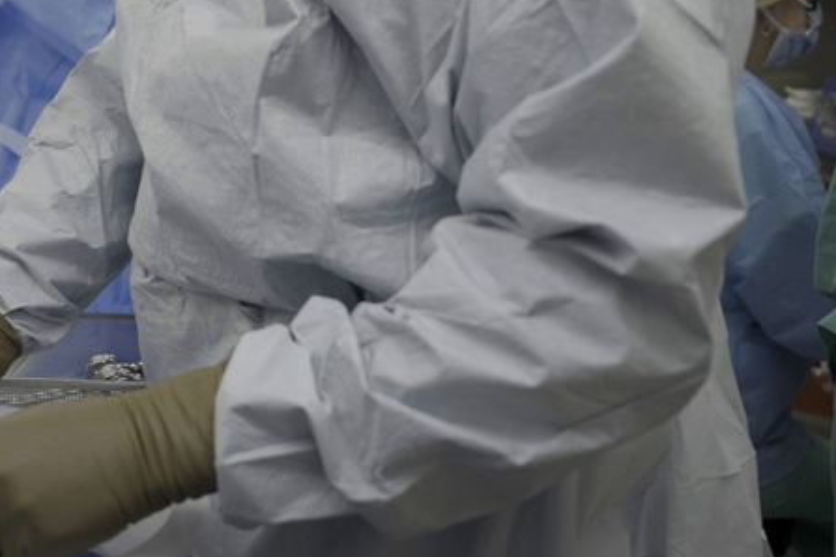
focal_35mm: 55
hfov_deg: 33.2
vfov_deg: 23.6
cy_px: -2
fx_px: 1277
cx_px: -2
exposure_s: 1/100
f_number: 2.8
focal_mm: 24
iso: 320
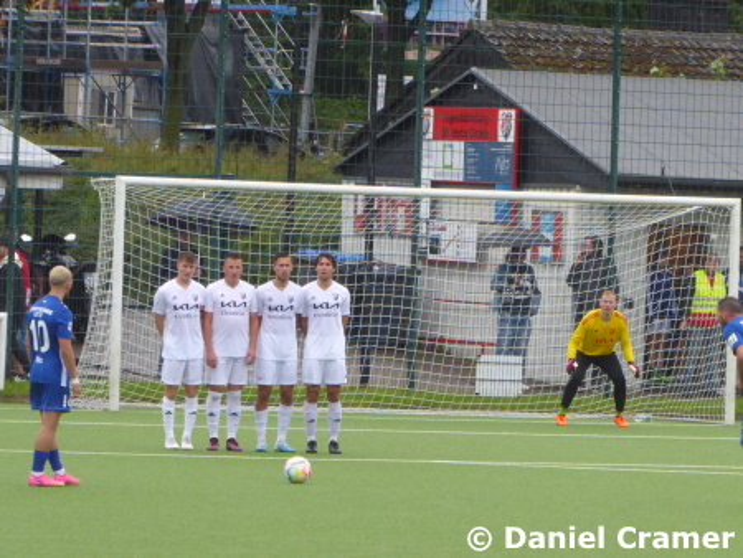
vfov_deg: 3.5
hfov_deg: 4.6
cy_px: 279
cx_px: 372
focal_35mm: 431
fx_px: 9256
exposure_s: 1/60
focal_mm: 77.3
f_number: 6
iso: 400
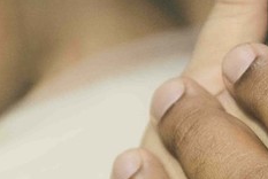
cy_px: 200
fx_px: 2147
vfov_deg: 4.8
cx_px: 301
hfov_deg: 7.1
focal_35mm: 288
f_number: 2.8
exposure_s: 1/125
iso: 1600
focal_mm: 56
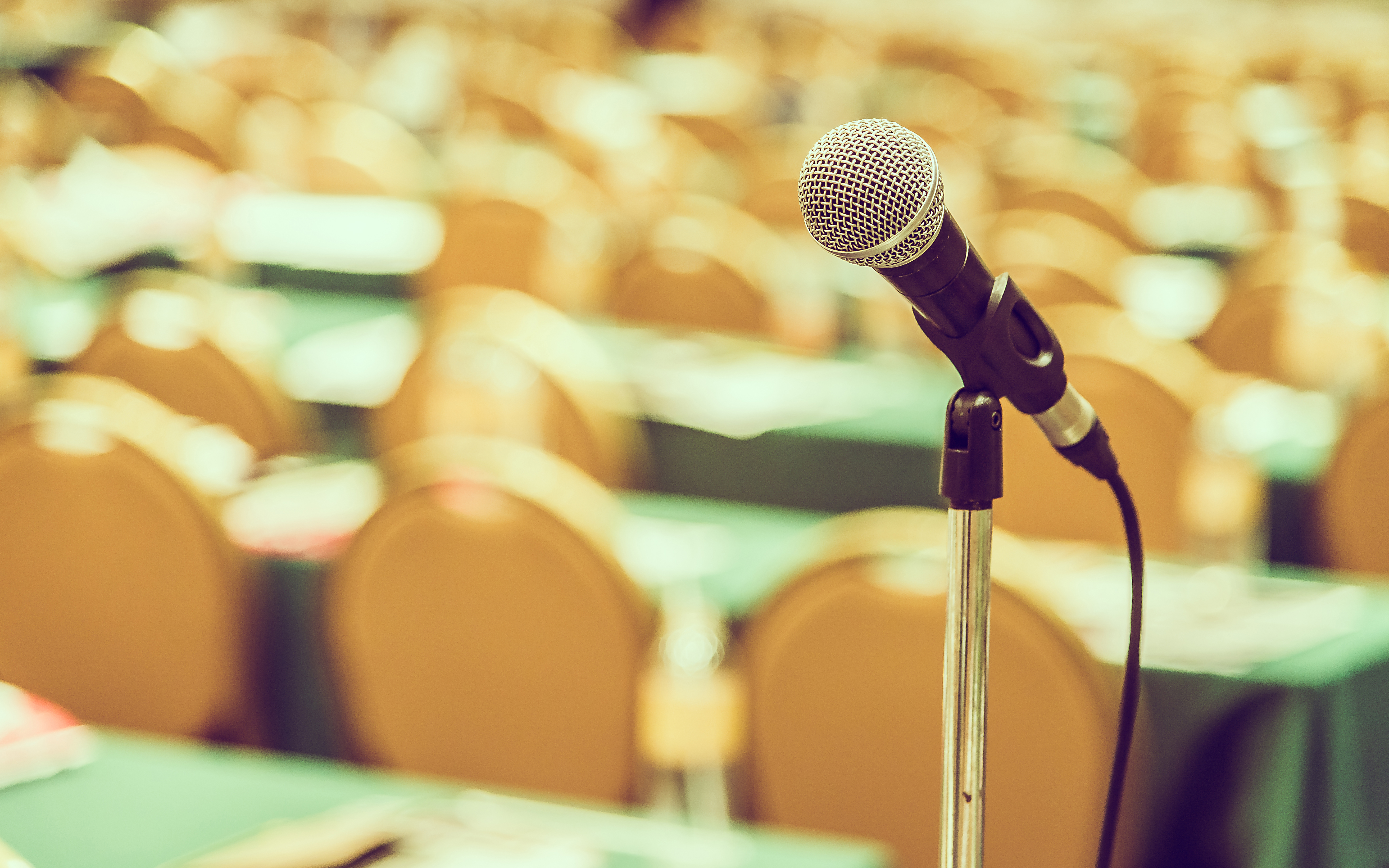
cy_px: 443
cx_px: 693
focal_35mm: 123
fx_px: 4656
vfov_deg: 10.7
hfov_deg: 17.0
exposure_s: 1/50
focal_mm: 120
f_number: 4
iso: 400
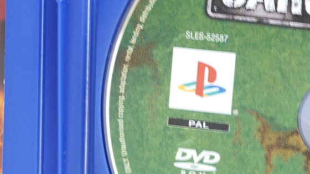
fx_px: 1652
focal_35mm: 201
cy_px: -10
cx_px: 80
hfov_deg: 10.7
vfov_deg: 6.0
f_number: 5.6
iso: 64
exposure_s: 1/2
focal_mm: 42
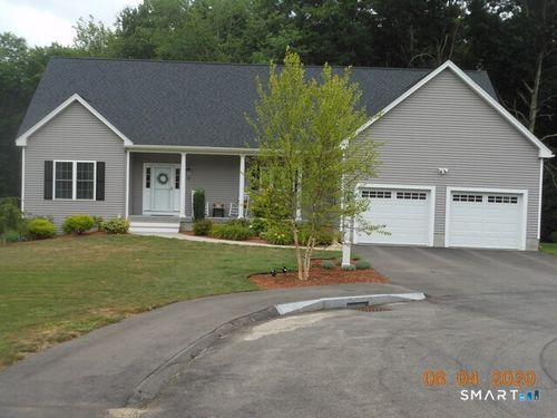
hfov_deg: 42.1
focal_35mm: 45
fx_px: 724
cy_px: 209
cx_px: 278
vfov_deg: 32.2
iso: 80
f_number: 4.6
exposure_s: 1/200
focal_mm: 8.1
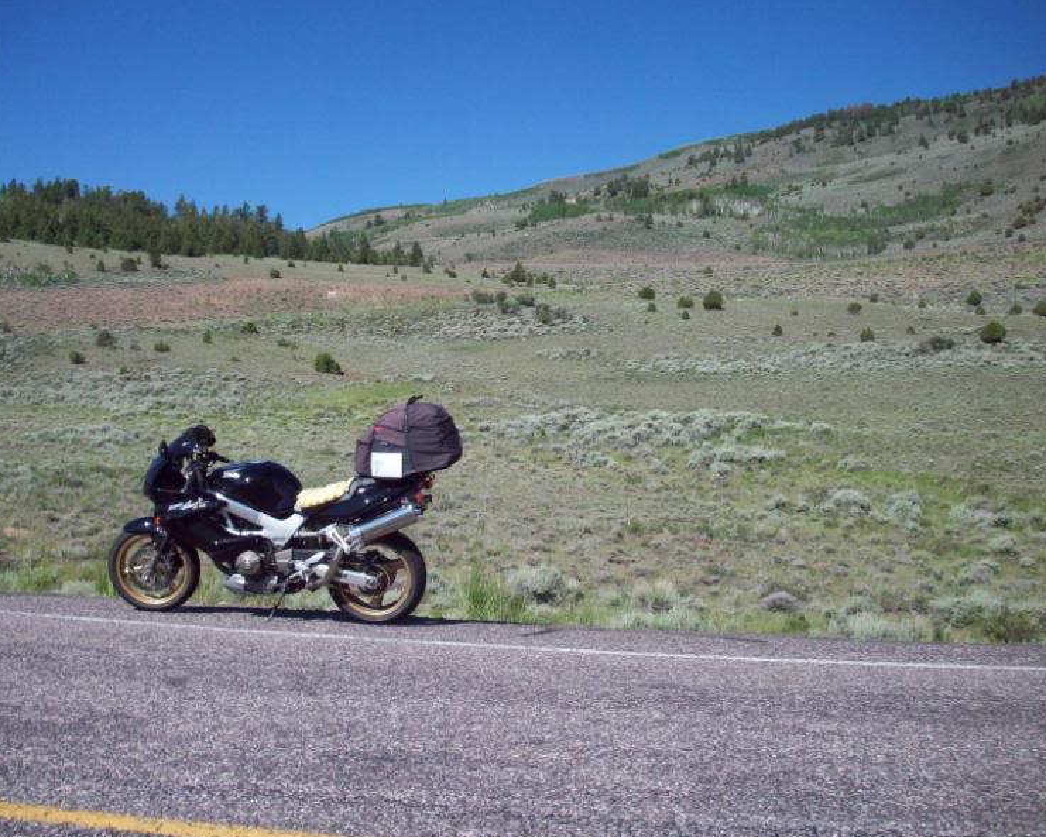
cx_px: 487
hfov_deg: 46.8
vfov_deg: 38.2
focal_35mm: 39
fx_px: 1208
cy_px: 421
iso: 80
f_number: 5.6
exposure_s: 1/418
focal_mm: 6.2
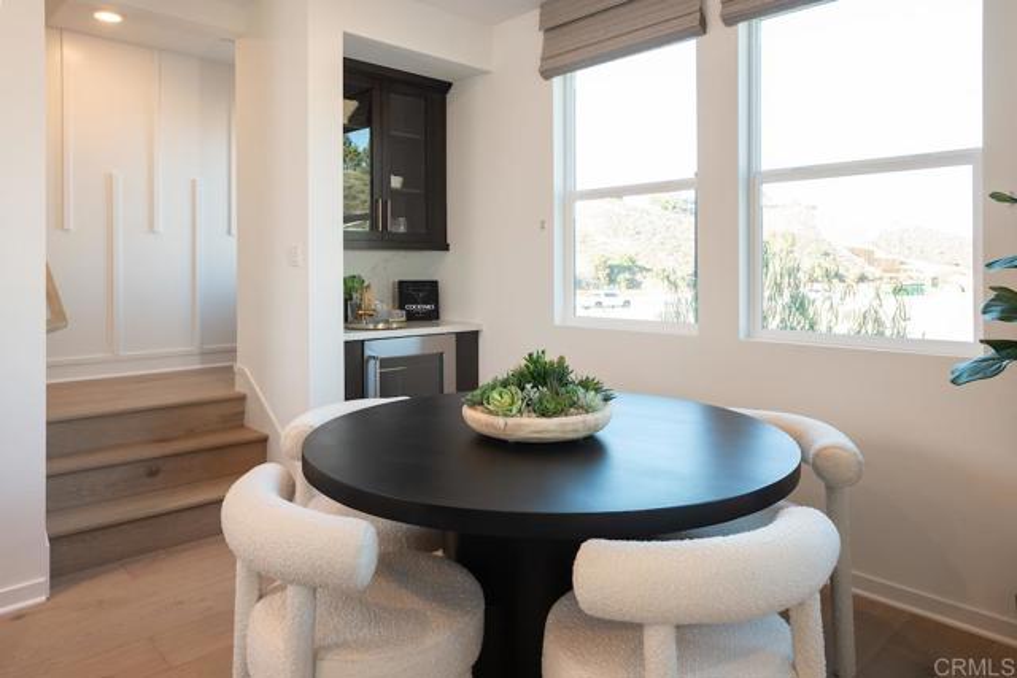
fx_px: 678
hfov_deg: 73.7
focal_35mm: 24
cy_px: 339
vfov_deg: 53.2
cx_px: 508
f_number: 10
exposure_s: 1/8
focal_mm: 24
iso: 125
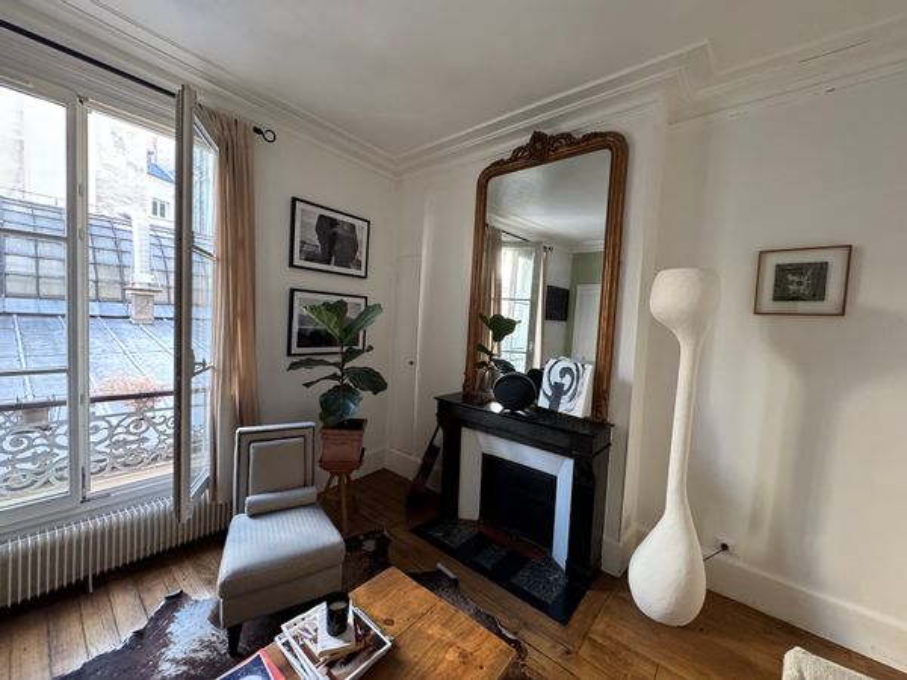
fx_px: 367
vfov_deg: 85.7
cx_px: 454
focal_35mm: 14
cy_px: 340
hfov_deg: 102.1
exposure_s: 1/50
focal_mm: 2.22
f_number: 2.2
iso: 250
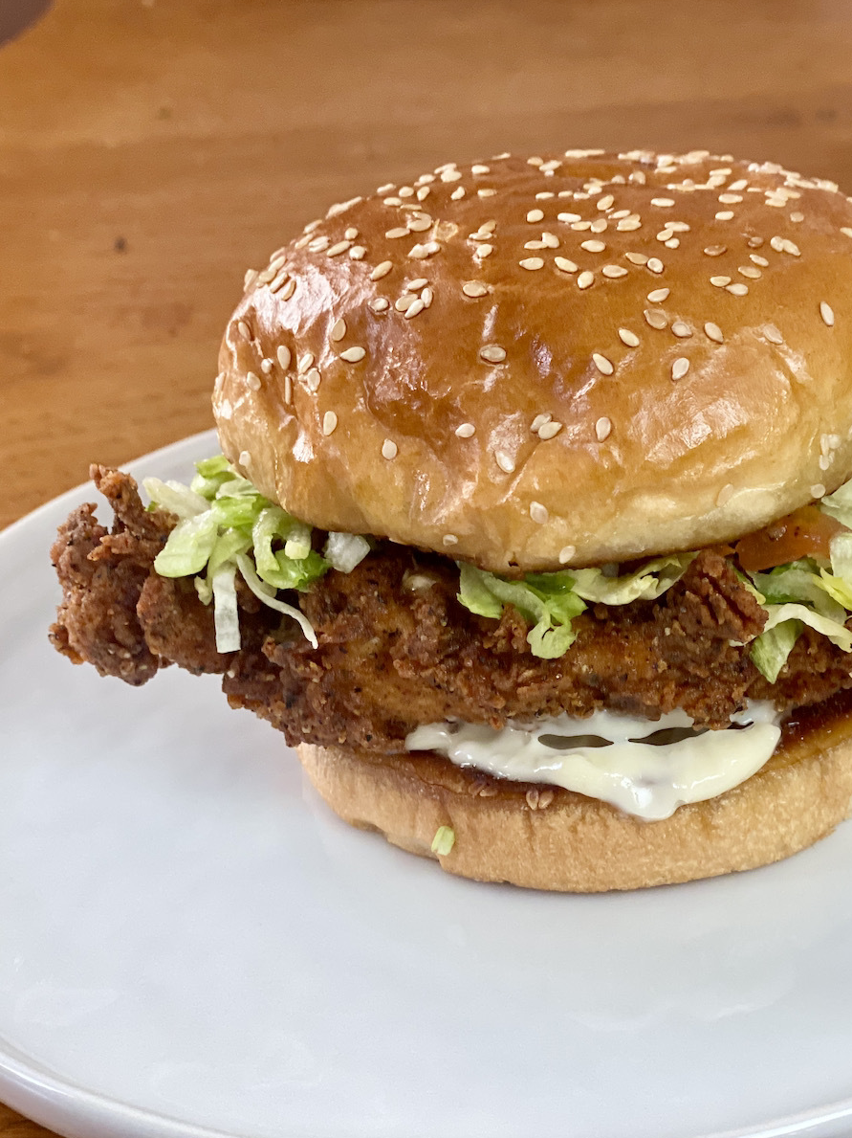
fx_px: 2298
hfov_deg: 20.8
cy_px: 569
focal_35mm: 70
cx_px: 666
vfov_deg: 27.8
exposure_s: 1/120
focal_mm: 6
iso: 200
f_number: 2
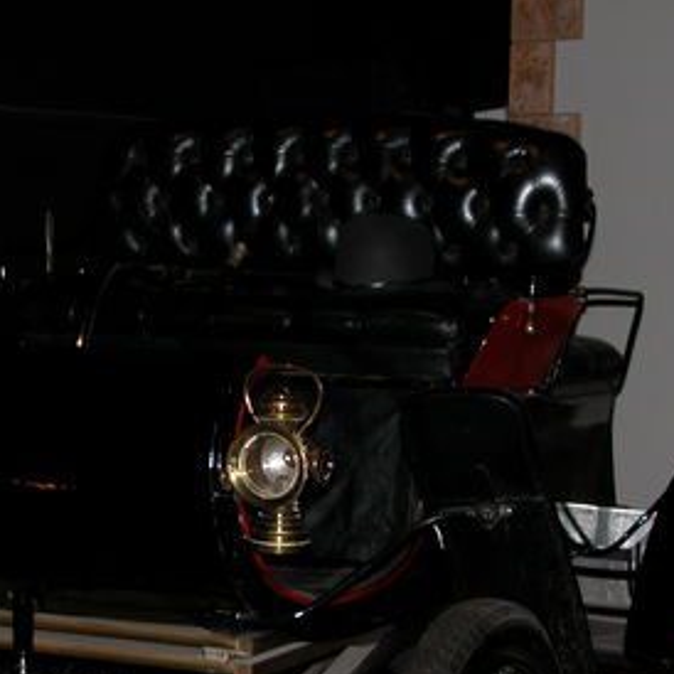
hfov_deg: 18.7
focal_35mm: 93
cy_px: 482
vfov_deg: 18.6
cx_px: 273
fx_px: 2049
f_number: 2.8
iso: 100
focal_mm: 9.2
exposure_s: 1/60
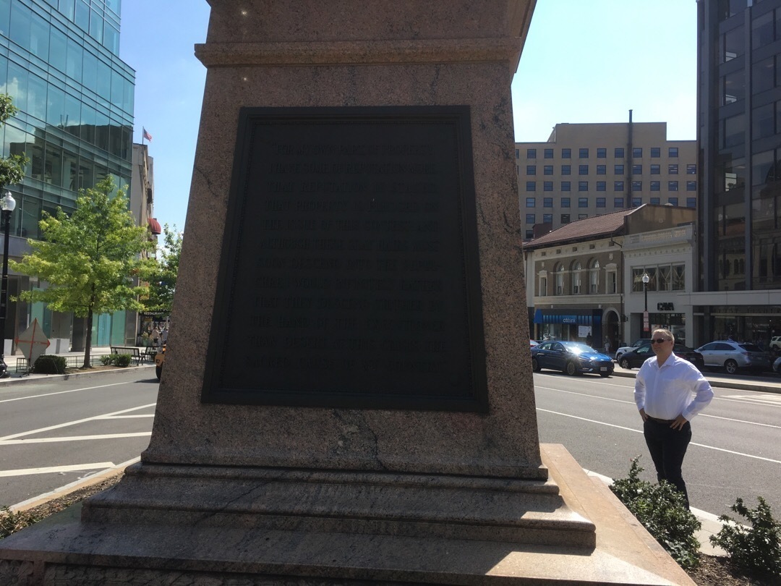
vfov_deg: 48.2
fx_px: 654
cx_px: 390
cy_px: 293
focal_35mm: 29
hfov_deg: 61.7
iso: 25
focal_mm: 4.15
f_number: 2.2
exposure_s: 1/1040
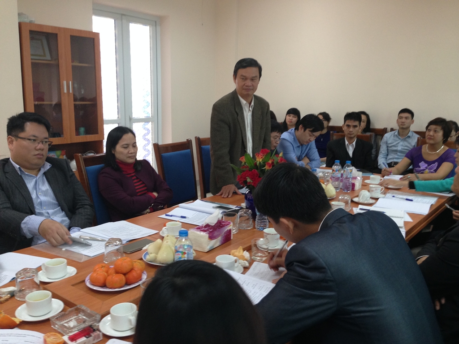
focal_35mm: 33
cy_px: 172
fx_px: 438
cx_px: 230
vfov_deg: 42.9
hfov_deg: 55.4
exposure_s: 1/20
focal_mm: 4.12
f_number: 2.4
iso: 100
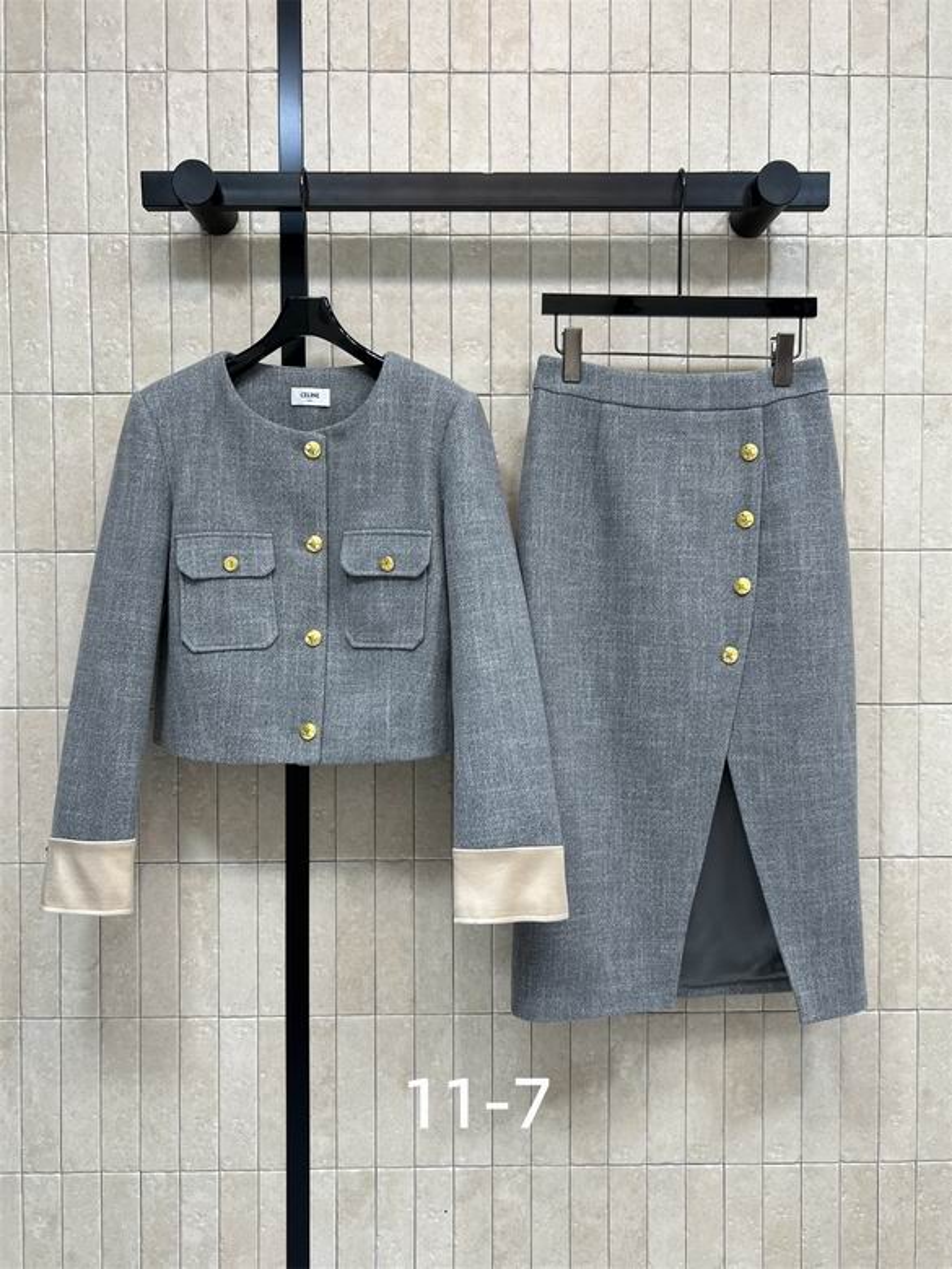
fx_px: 953
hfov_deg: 53.1
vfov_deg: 67.3
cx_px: 476
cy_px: 634
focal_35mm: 26
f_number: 1.5
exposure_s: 1/100
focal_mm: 5.7
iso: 40
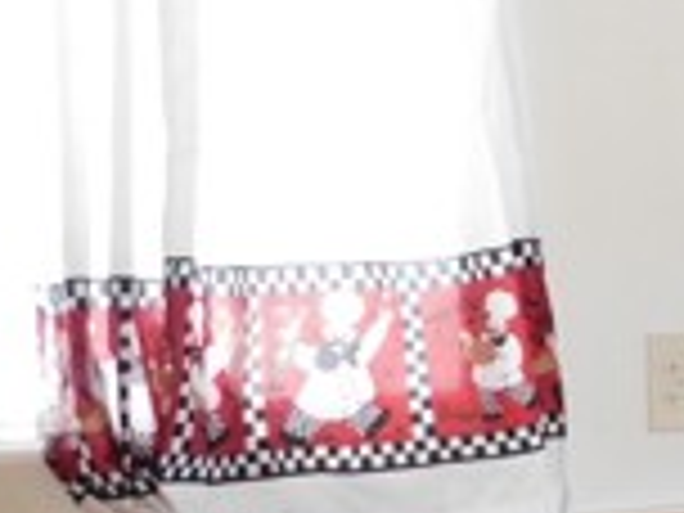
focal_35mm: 97
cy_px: 441
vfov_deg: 15.1
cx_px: 1080
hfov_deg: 17.7
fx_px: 1917
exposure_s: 1/30
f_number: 3
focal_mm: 4
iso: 320
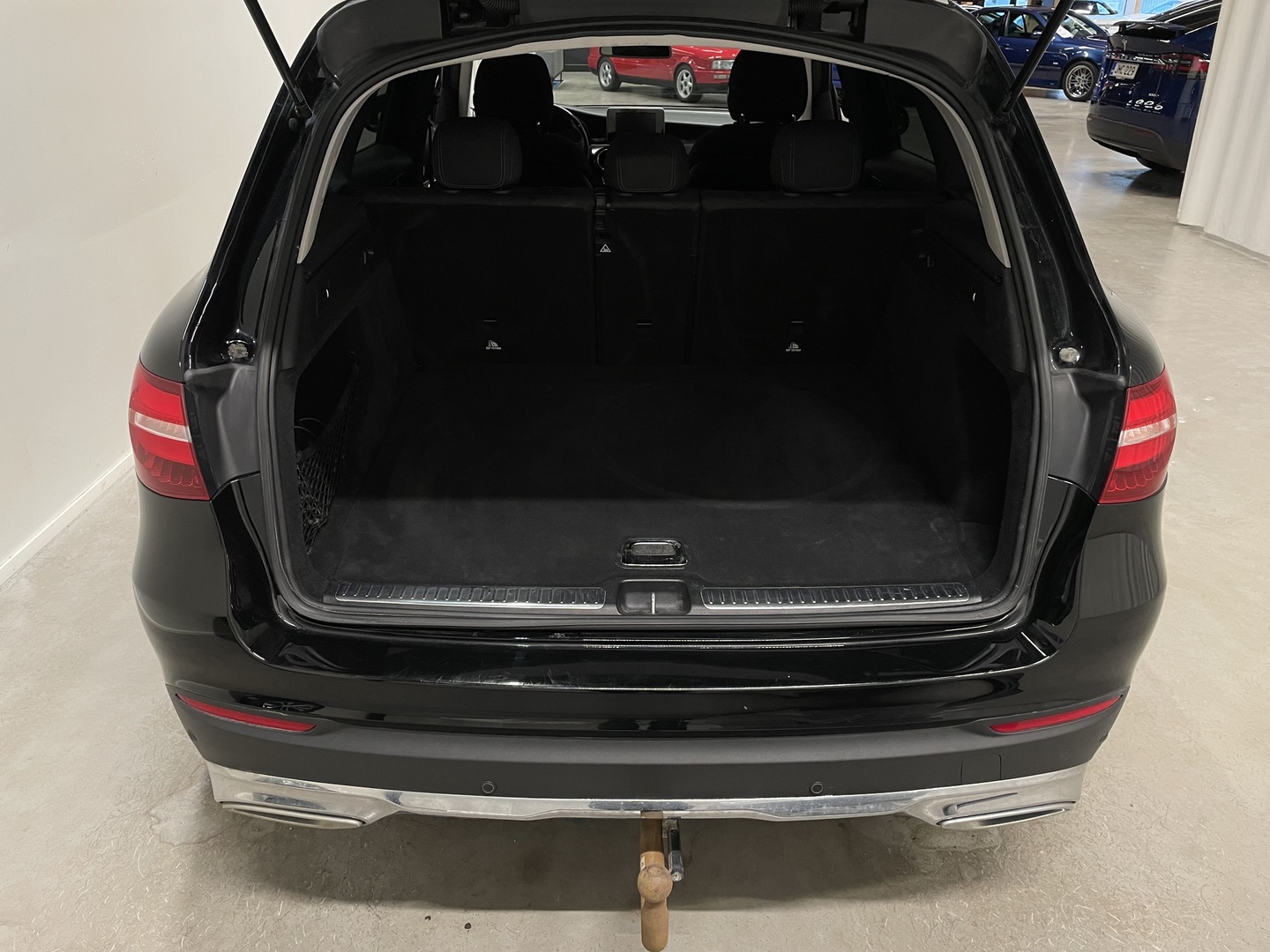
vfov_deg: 53.1
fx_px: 954
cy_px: 476
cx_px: 635
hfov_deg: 67.3
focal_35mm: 26
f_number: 1.6
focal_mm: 4.2
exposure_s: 1/50
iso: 80
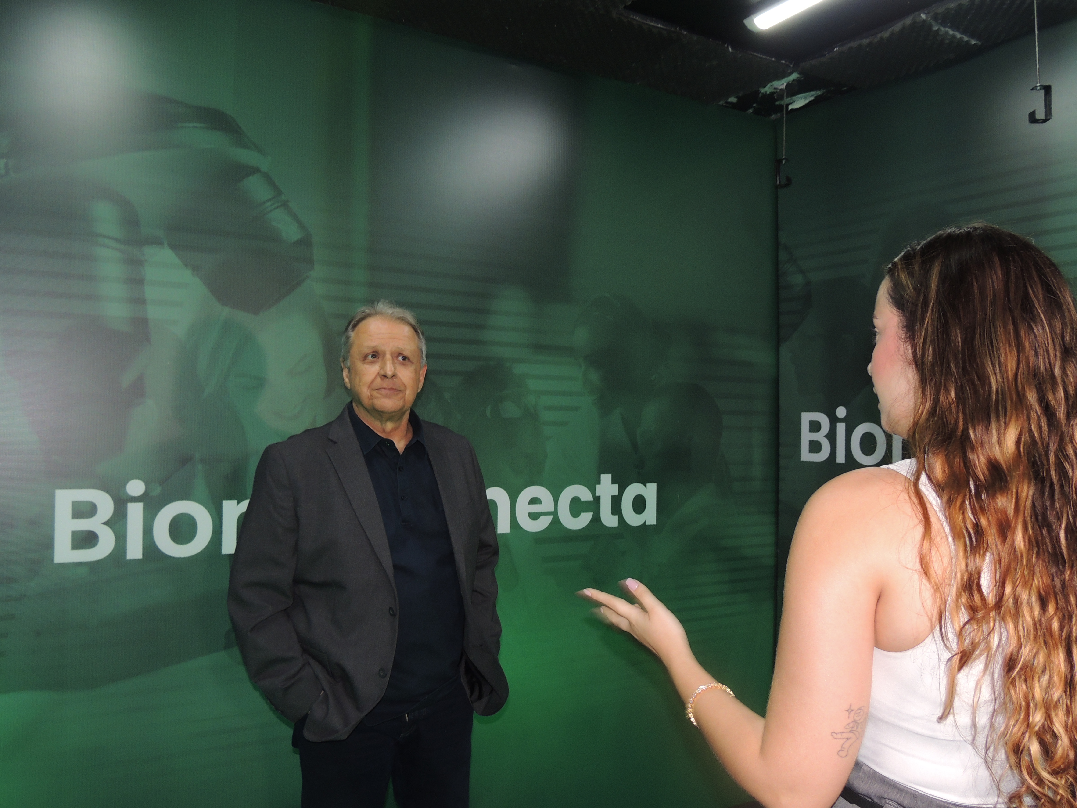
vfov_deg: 46.8
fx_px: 933
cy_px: 404
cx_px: 538
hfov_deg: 60.0
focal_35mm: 30
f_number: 3.1
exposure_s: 1/30
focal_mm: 5.3
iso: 200
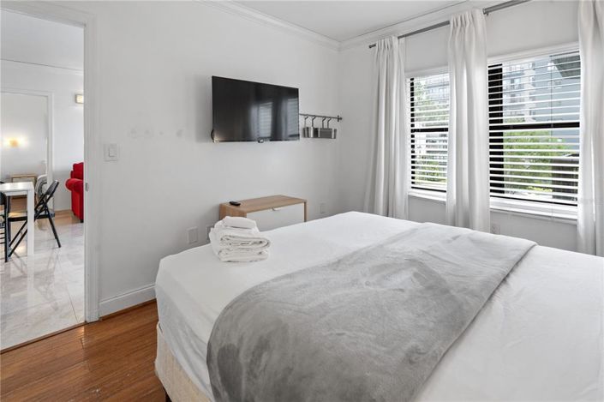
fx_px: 268
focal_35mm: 16
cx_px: 302
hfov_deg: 96.8
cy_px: 201
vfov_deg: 73.7
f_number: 8
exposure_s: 1/8
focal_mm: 16
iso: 320
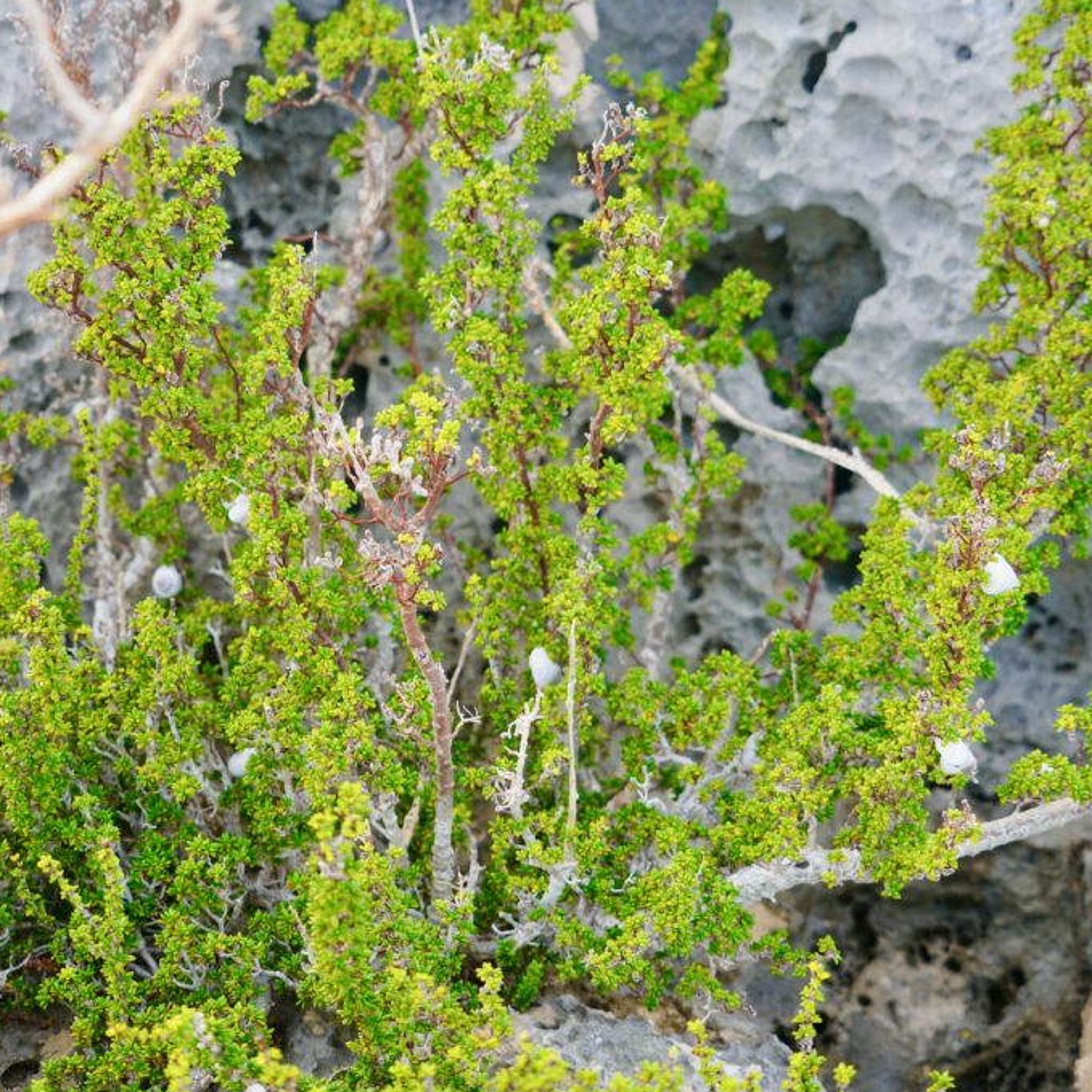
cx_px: 590
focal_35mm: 114
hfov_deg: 15.3
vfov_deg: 15.3
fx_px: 4069
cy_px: 546
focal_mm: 89
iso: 200
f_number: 5.6
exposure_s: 1/100
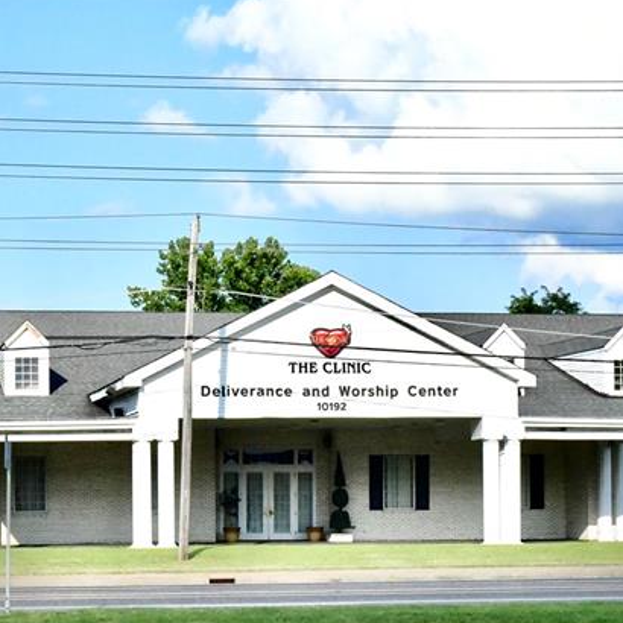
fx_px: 2158
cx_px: 217
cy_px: 511
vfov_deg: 16.3
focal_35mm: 106
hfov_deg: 16.4
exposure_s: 1/8000
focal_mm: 50
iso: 18000
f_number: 16
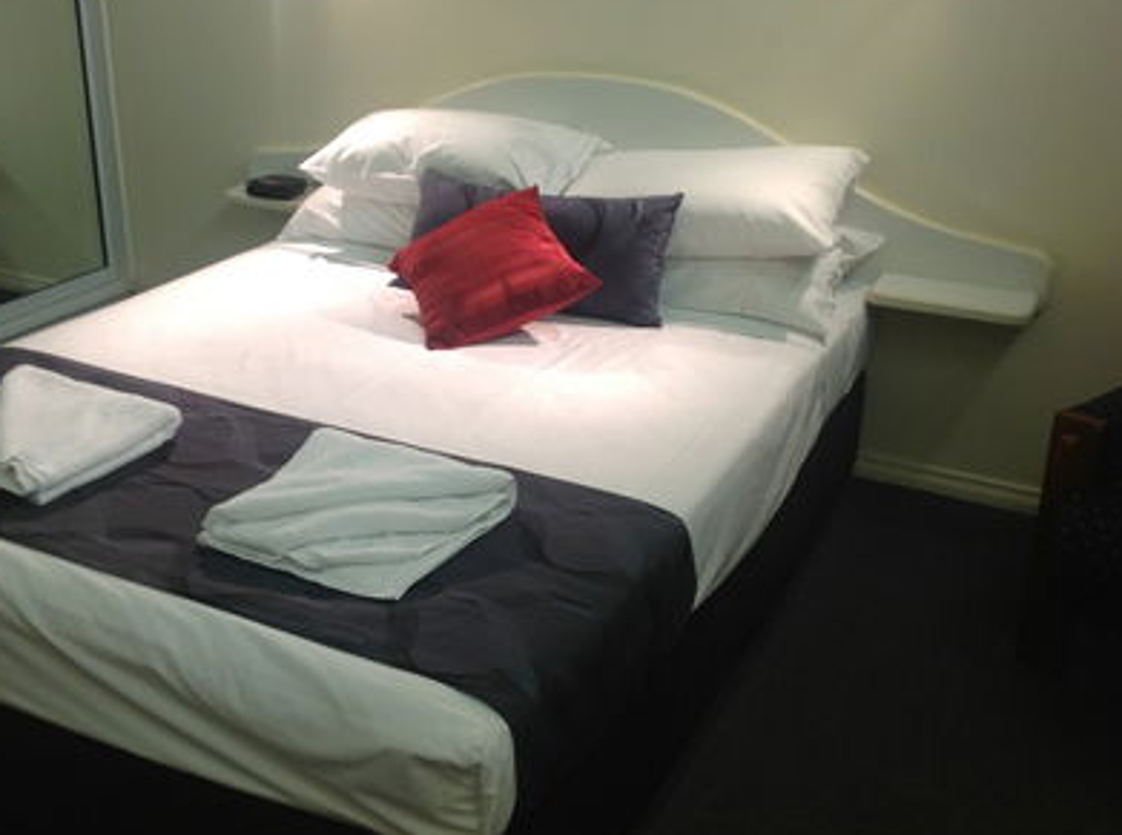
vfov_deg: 33.4
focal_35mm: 43
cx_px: 465
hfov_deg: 43.8
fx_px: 1390
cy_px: 379
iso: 64
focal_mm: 4.28
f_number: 2.4
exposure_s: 1/25
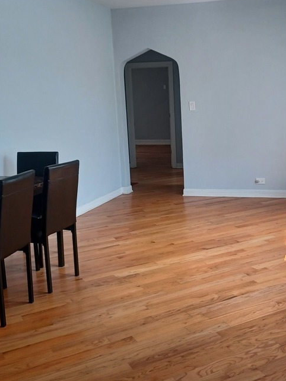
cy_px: 183
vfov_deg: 44.8
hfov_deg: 33.9
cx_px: 202
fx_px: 463
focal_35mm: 42
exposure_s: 1/60
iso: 100
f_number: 1.8
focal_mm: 4.6
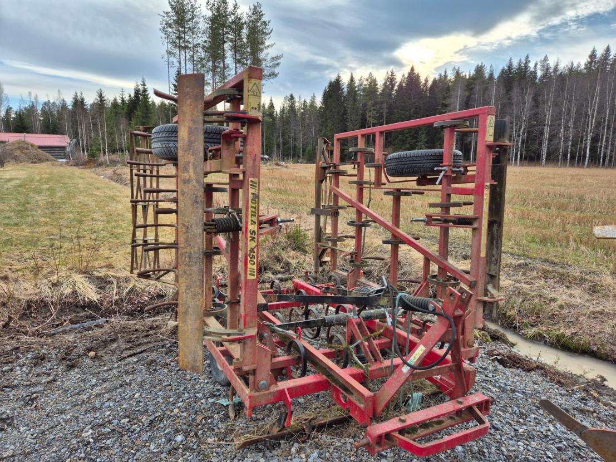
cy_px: 231
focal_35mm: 23
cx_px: 308
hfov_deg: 73.9
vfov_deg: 58.9
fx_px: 409
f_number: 1.8
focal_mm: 5.4
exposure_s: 1/1452
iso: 25
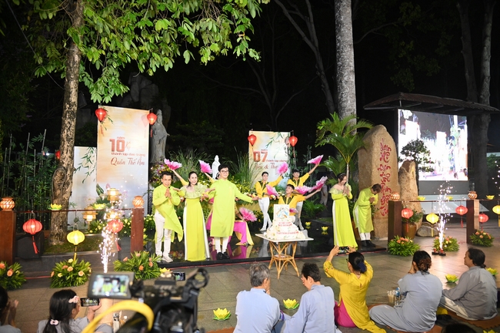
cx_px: 250
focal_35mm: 24
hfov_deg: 73.8
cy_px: 166
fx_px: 333
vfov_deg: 53.0
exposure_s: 1/200
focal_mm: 24
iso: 3200
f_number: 4
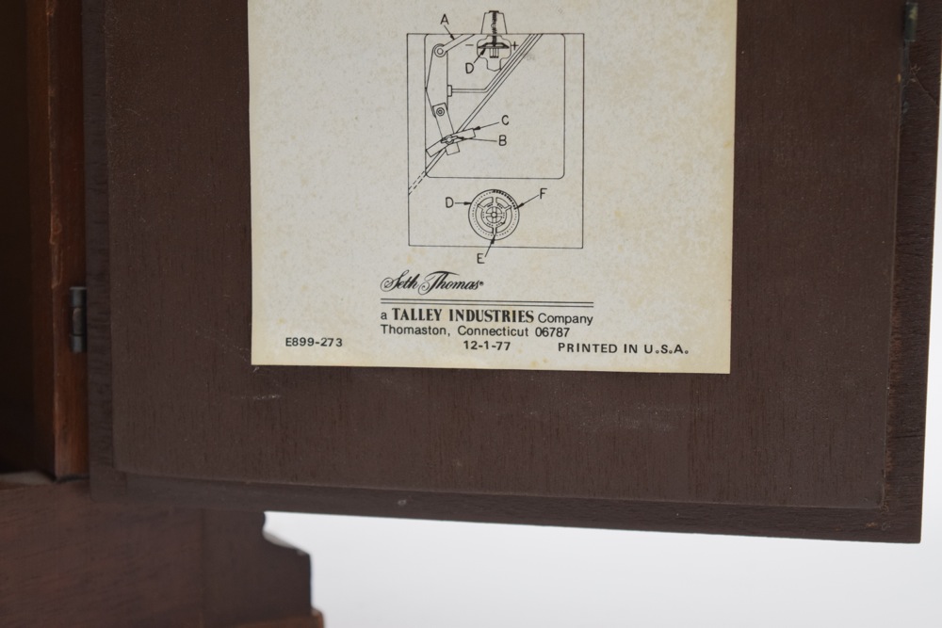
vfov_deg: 16.6
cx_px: 471
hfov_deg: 24.6
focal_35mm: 82
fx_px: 2159
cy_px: 314
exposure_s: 1/100
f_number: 5.6
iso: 800
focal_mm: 55
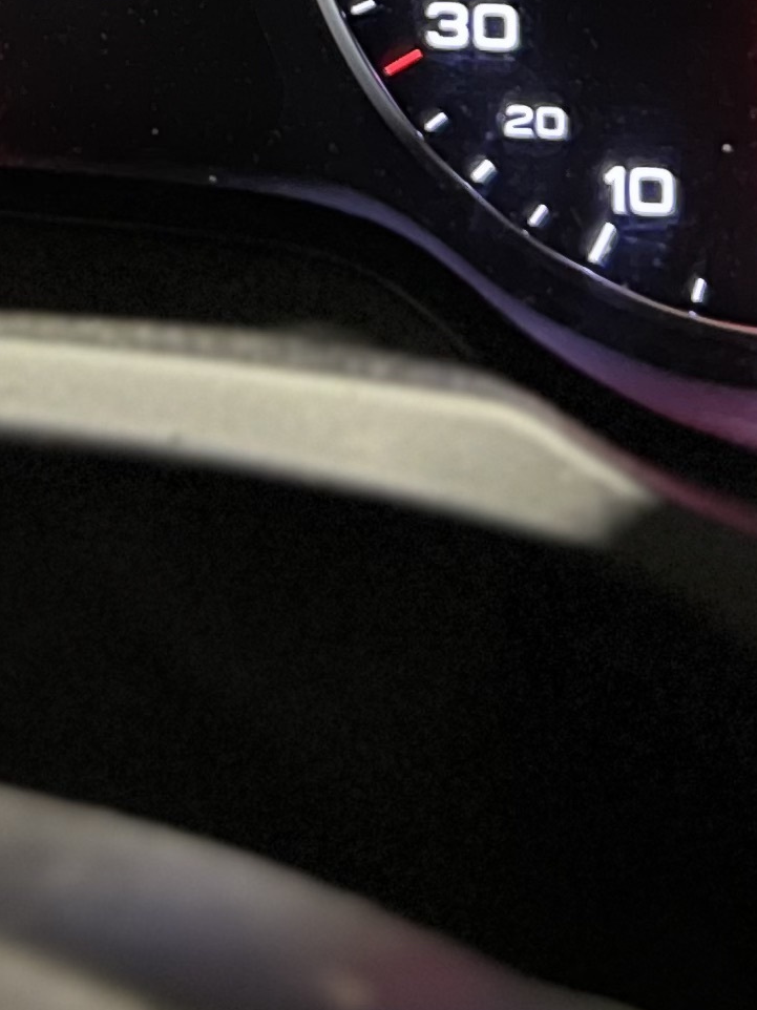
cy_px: -545
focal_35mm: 109
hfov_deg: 13.1
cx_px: -261
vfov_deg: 16.3
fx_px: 3180
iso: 1250
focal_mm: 5.7
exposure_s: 1/15
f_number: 1.5
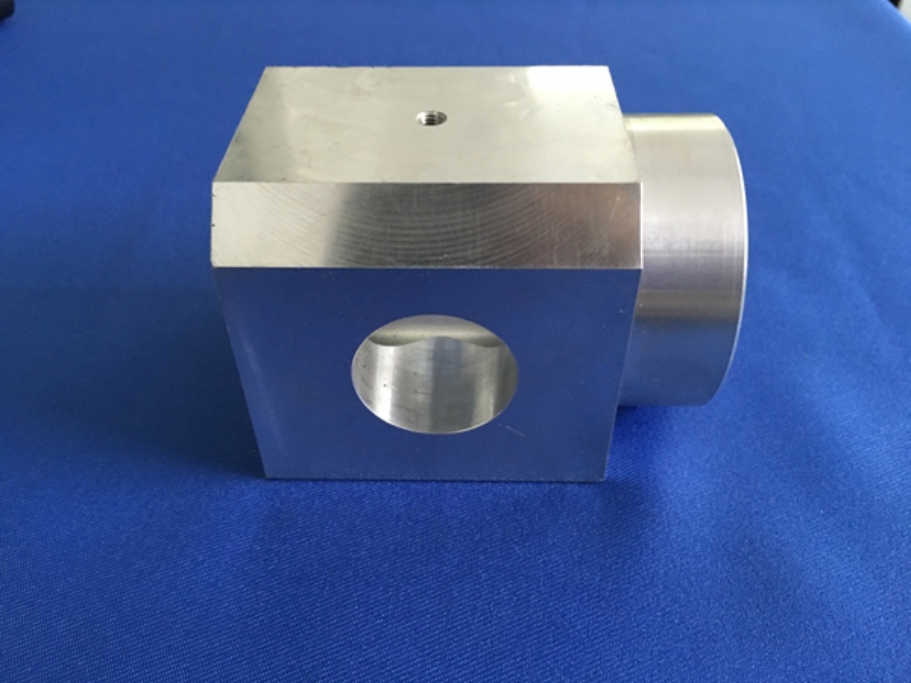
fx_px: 763
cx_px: 456
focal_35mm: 29
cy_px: 342
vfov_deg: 48.2
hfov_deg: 61.7
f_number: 2.2
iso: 100
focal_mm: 4.15
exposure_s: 1/8
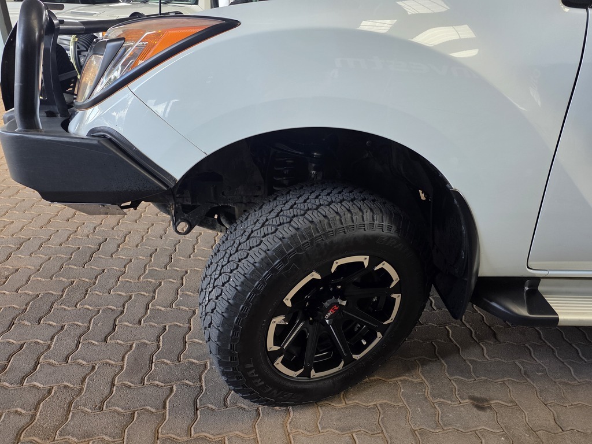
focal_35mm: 23
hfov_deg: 73.9
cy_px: 222
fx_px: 393
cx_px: 296
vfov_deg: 58.9
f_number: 1.7
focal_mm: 6.25
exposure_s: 1/180
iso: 125
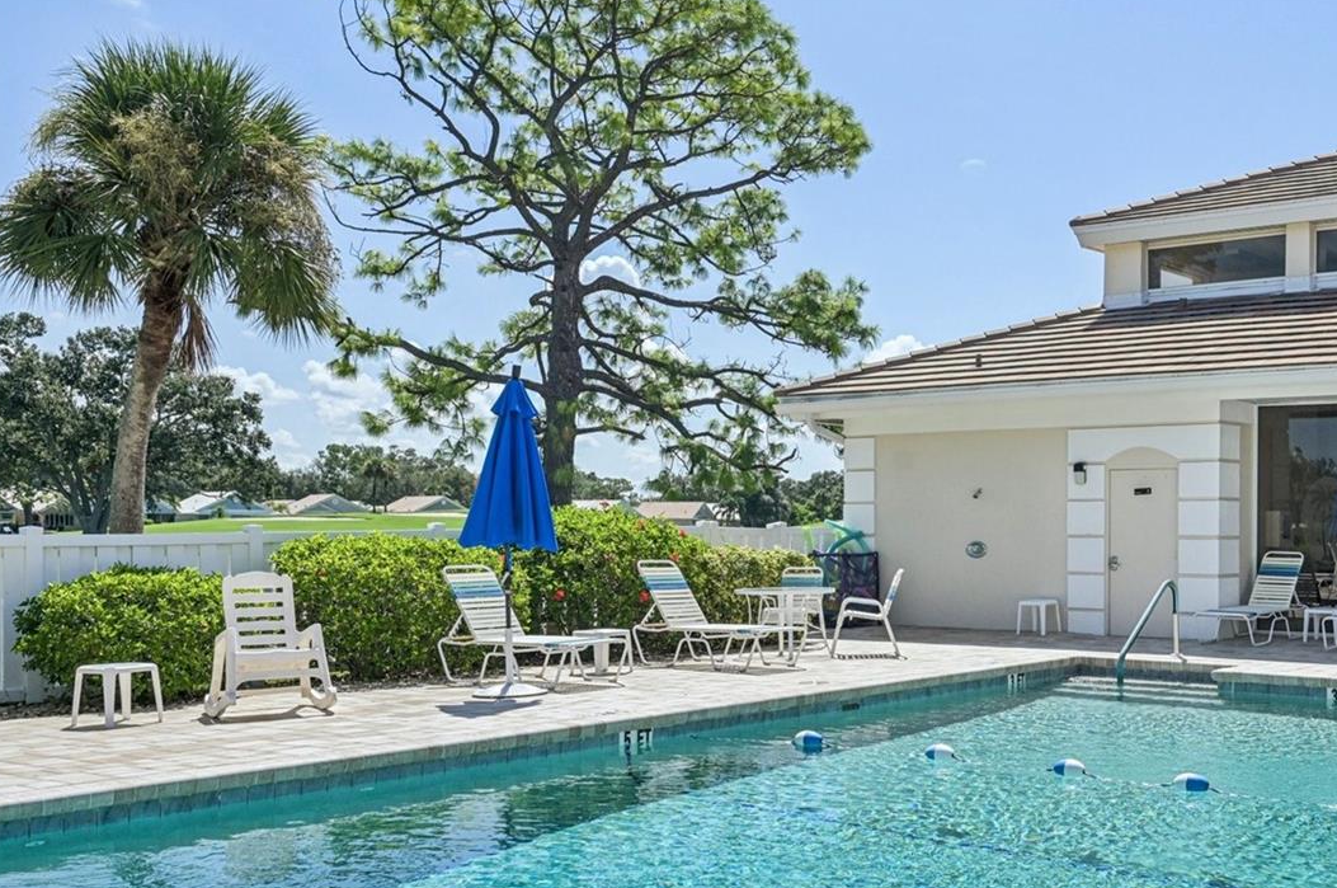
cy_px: 585
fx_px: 1409
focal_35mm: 38
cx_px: 1004
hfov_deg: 48.8
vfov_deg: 34.7
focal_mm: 25
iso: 400
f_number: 8
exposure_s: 1/2000
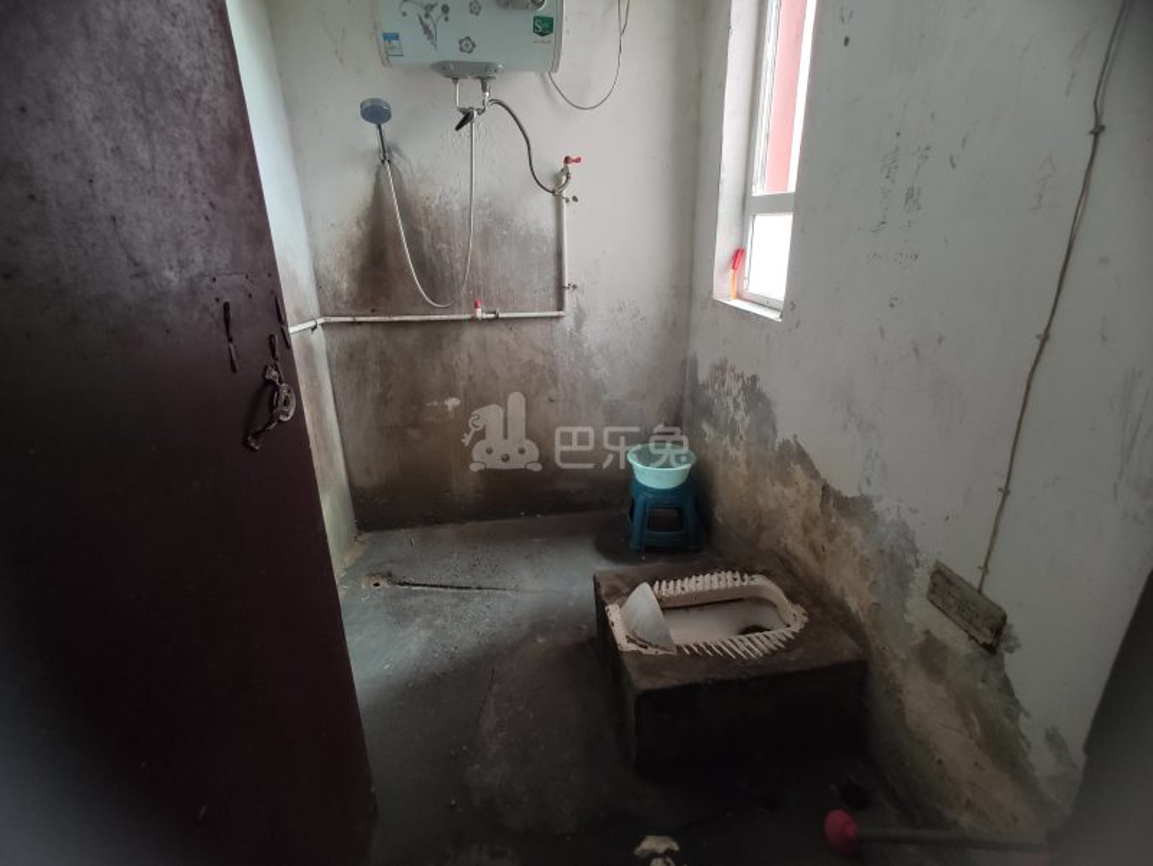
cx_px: 576
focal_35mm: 15
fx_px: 500
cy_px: 433
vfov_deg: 81.8
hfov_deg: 98.1
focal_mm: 2.25
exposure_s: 1/25
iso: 501
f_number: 2.2
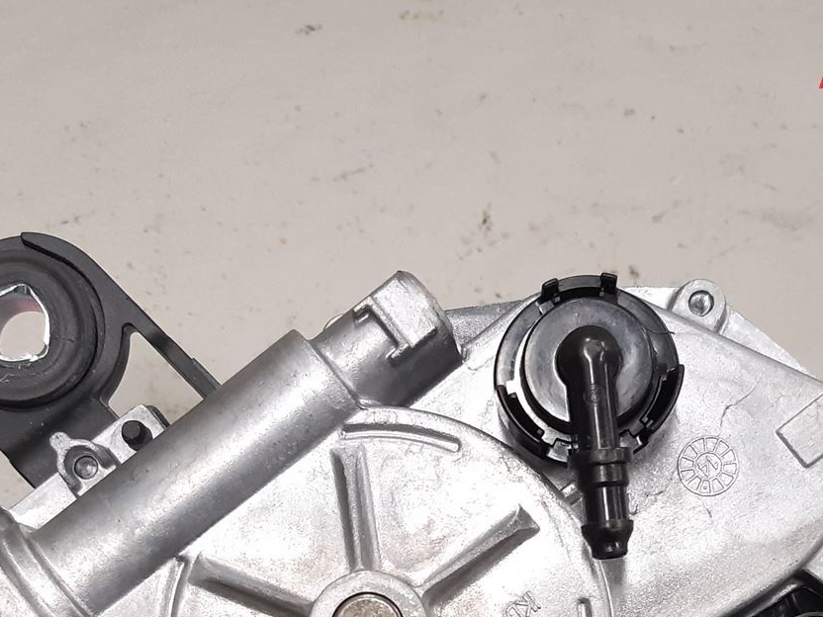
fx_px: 1522
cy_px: 681
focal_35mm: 64
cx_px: 413
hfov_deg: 30.3
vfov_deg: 21.7
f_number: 1.7
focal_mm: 3.93
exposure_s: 1/50
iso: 200
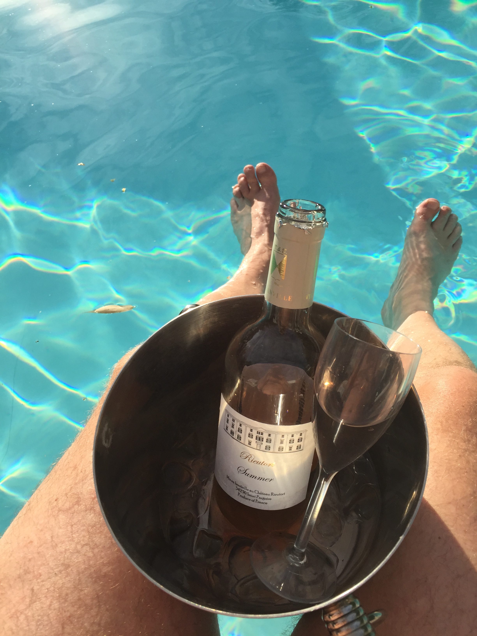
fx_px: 533
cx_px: 238
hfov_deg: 48.2
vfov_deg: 61.7
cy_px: 318
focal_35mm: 29
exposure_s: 1/2198
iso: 32
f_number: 2.2
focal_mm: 4.15
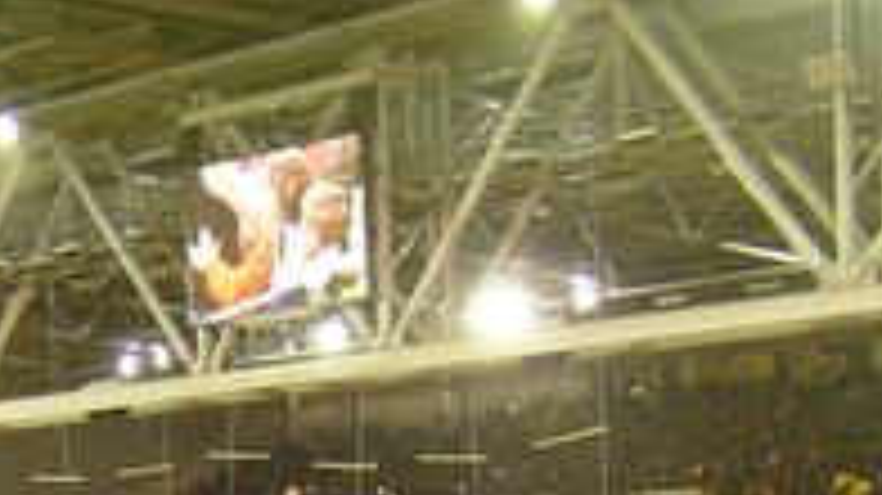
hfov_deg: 18.9
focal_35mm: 111
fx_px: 2595
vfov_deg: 10.6
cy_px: 668
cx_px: 76
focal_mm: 5.8
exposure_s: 1/20
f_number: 2.8
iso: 100
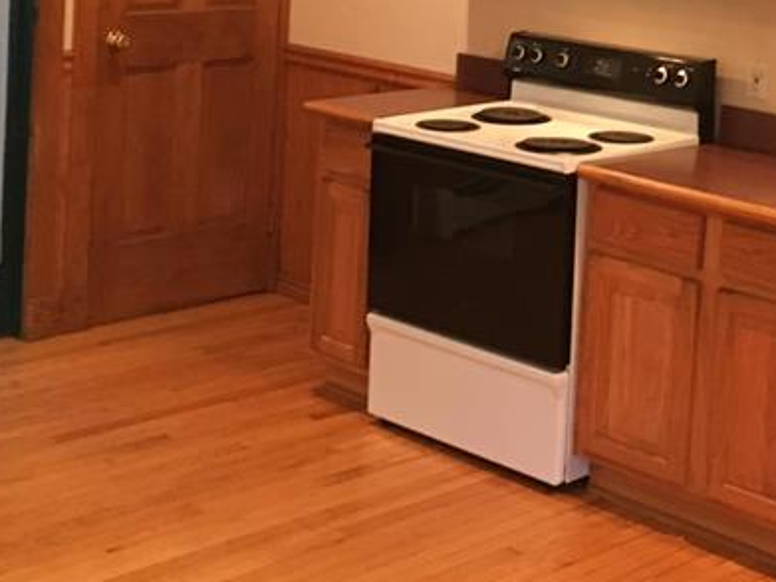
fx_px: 1703
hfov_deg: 25.4
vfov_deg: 18.8
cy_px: -6
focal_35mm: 76
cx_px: 580
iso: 200
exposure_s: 1/20
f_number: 2.2
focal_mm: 4.15
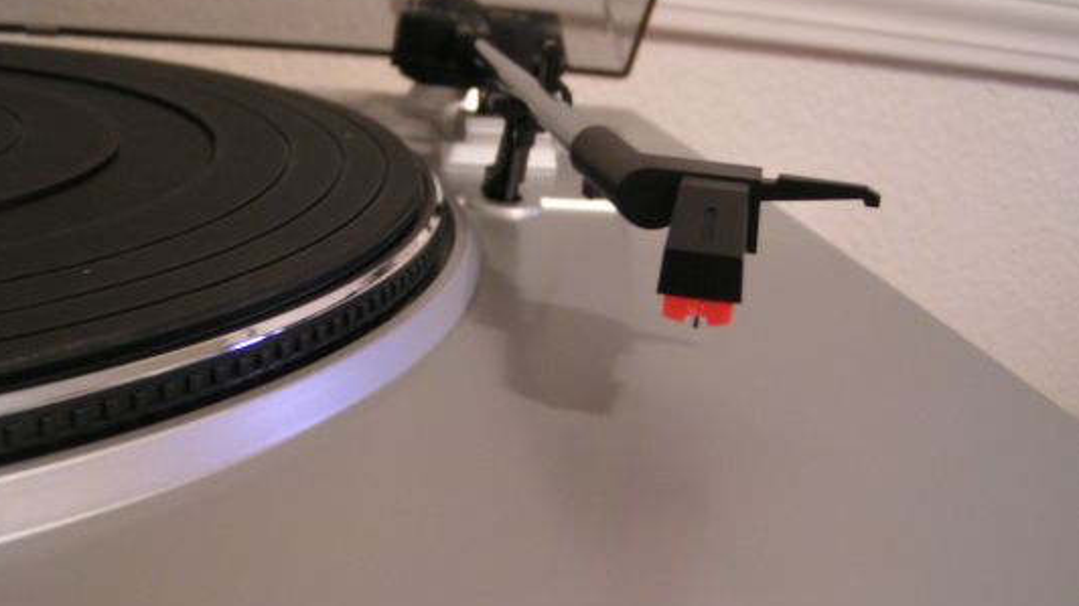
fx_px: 1201
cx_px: 537
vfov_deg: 28.3
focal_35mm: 42
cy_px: 315
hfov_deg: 48.4
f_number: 2.8
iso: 200
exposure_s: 1/3
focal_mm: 5.8
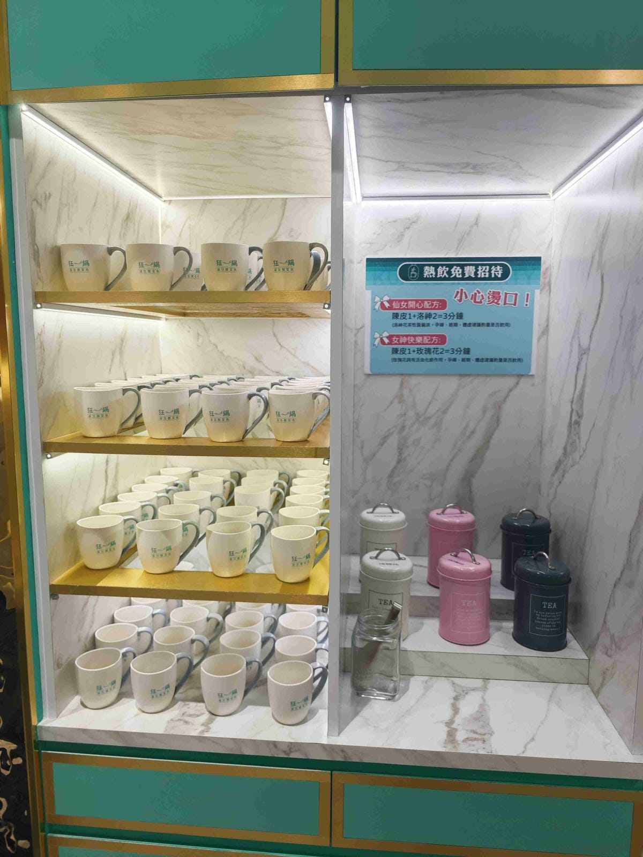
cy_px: 428
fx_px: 570
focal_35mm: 23
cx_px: 322
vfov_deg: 73.9
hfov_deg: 58.9
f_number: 2
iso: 160
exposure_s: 1/121
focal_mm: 8.72
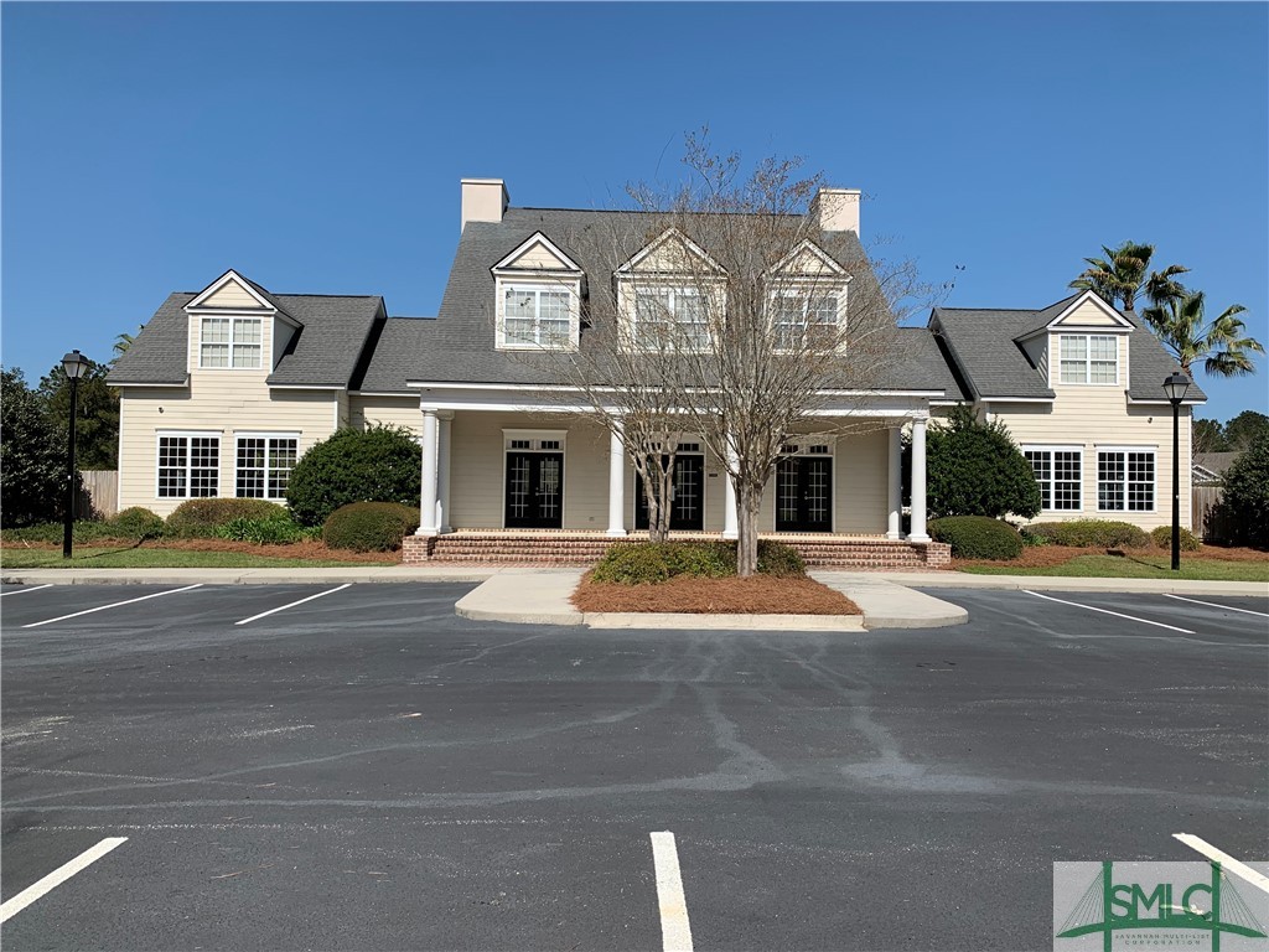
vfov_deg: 53.1
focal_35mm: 26
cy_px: 476
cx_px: 634
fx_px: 953
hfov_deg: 67.3
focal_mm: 4.25
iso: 25
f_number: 1.8
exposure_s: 1/2755
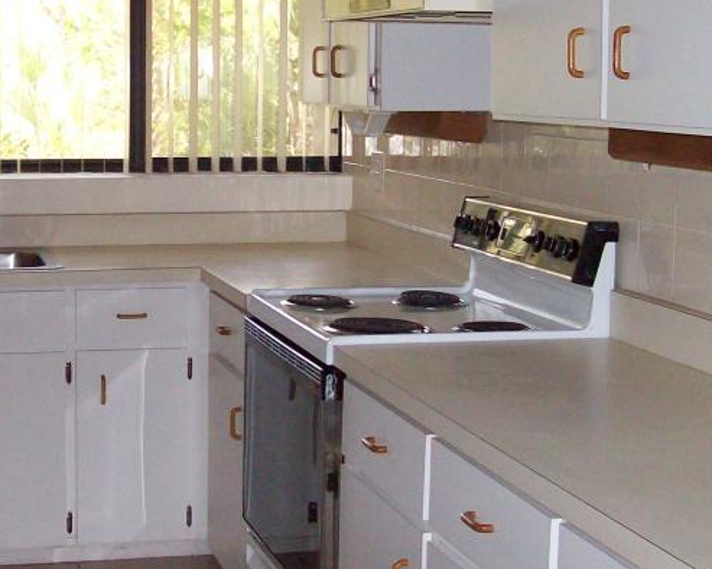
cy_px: 254
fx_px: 1538
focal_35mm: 73
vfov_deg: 21.0
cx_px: 169
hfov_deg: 25.7
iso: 200
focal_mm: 6
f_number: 2.7
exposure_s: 1/64
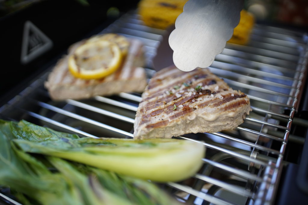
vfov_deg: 37.9
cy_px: 102
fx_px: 299
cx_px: 154
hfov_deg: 54.4
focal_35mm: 35
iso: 320
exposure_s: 1/2500
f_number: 1.4
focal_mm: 35
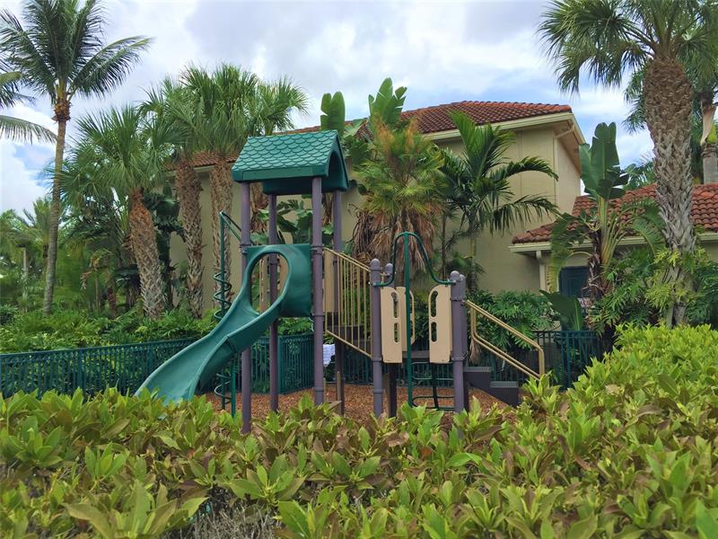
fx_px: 602
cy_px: 270
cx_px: 359
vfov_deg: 48.2
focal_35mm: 29
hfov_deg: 61.7
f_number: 2.2
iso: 32
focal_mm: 4.15
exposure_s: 1/1236
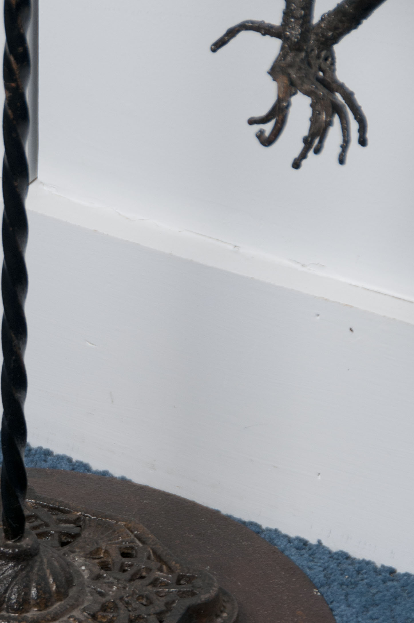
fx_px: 5361
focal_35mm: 310
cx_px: 23
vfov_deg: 6.6
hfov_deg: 4.4
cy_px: 537
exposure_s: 1/250
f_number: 7.1
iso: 200
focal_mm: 105
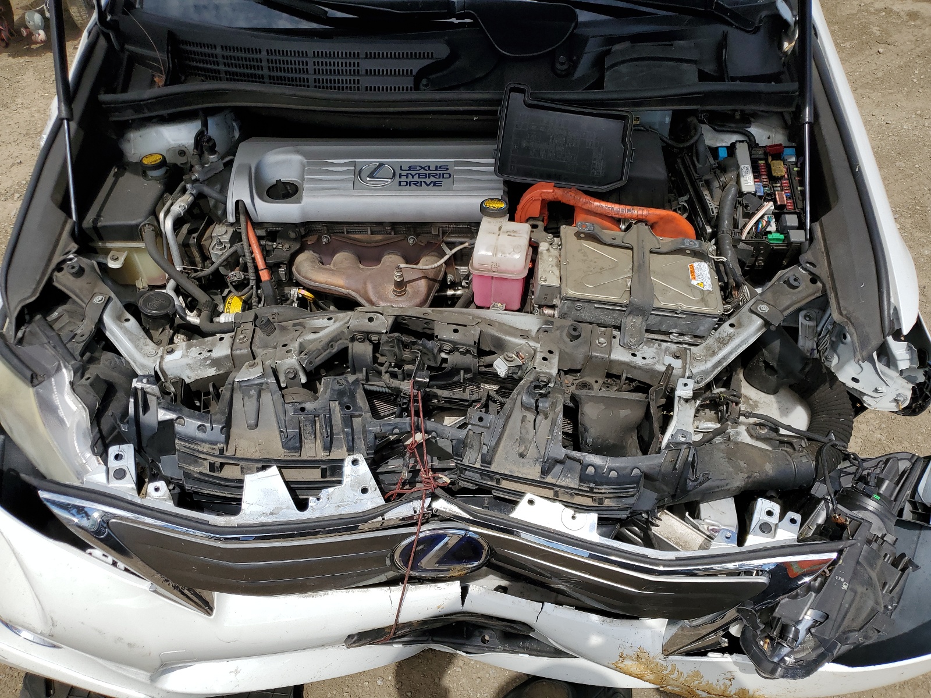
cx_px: 466
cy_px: 349
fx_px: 699
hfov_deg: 67.3
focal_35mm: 26
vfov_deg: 53.1
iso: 50
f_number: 1.5
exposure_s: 1/5000
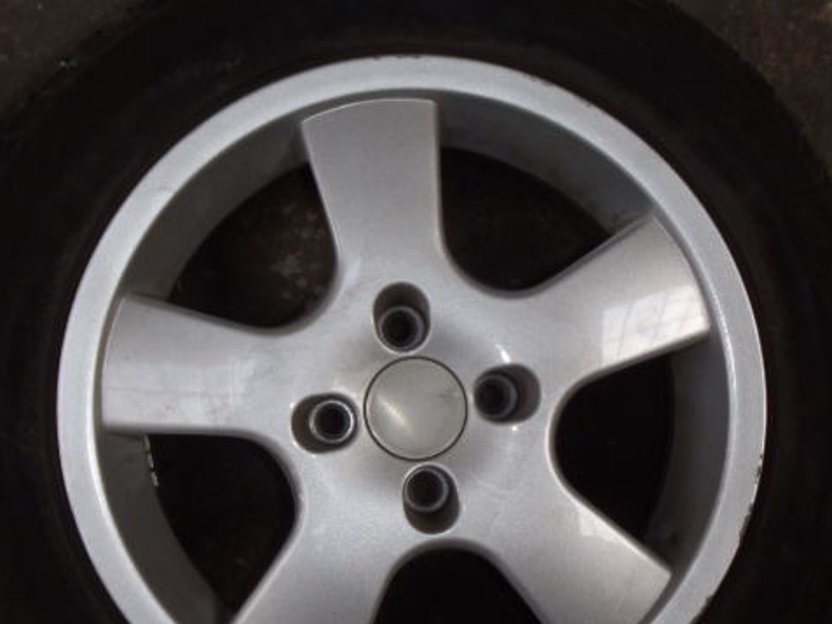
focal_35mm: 51
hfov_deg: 37.5
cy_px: 417
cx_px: 387
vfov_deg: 28.4
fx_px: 1226
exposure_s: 1/40
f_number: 4.6
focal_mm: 6.83
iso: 100
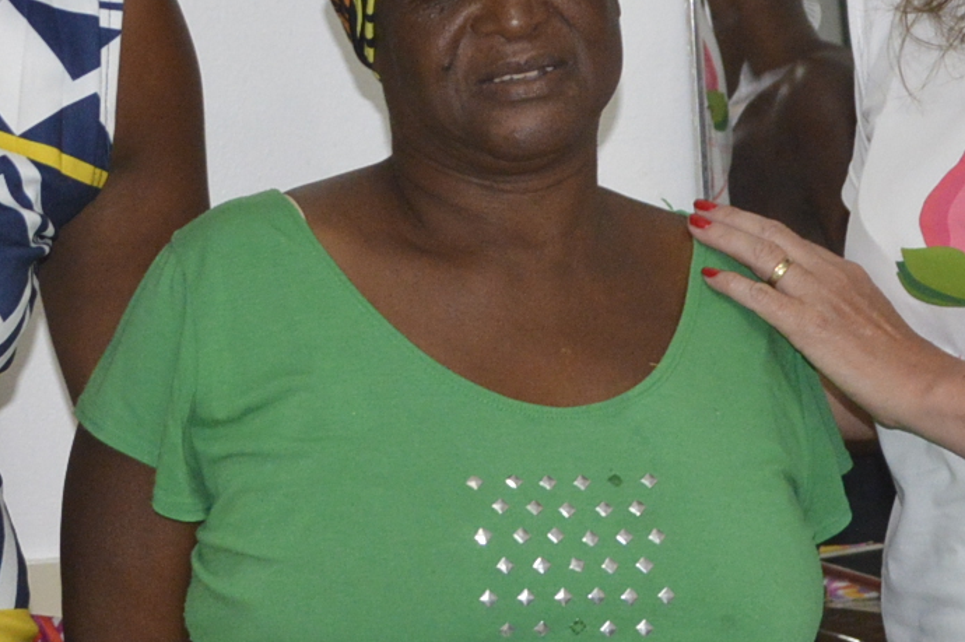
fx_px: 4205
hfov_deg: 13.1
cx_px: 299
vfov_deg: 8.7
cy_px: 64
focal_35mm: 157
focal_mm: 24
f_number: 4
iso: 800
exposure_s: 1/60
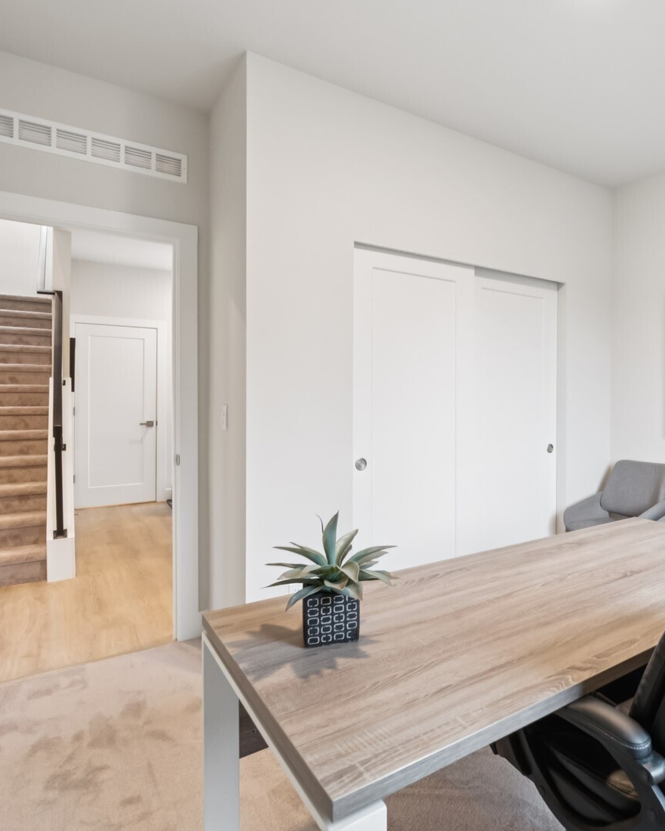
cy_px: 411
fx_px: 541
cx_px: 505
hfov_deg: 59.5
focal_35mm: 22
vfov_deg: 75.0
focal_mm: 10
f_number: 9
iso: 250
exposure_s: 1/3.33
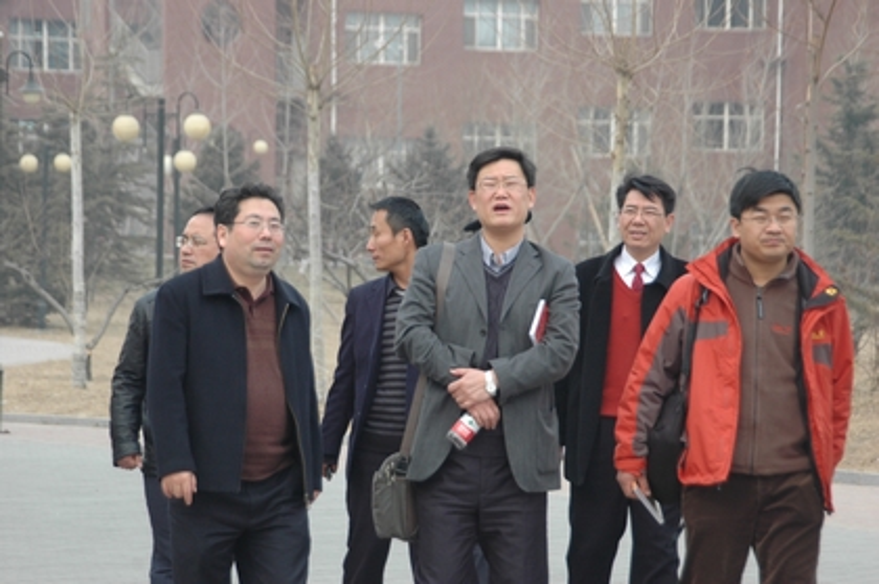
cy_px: 292
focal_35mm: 180
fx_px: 4390
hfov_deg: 11.4
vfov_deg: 7.6
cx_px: 440
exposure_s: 1/400
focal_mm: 120
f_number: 5.6
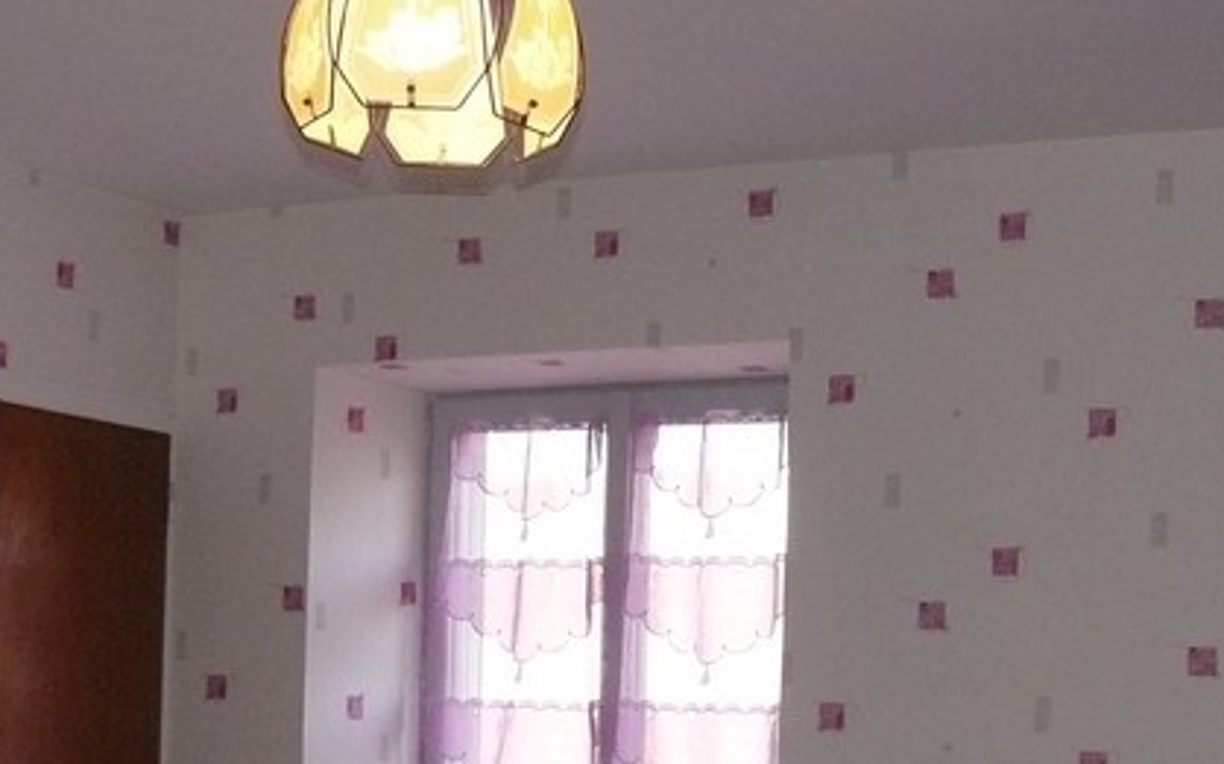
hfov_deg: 28.2
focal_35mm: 73
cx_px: 682
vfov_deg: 17.5
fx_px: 2434
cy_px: 735
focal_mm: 6
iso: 400
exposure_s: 1/100
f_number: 3.2
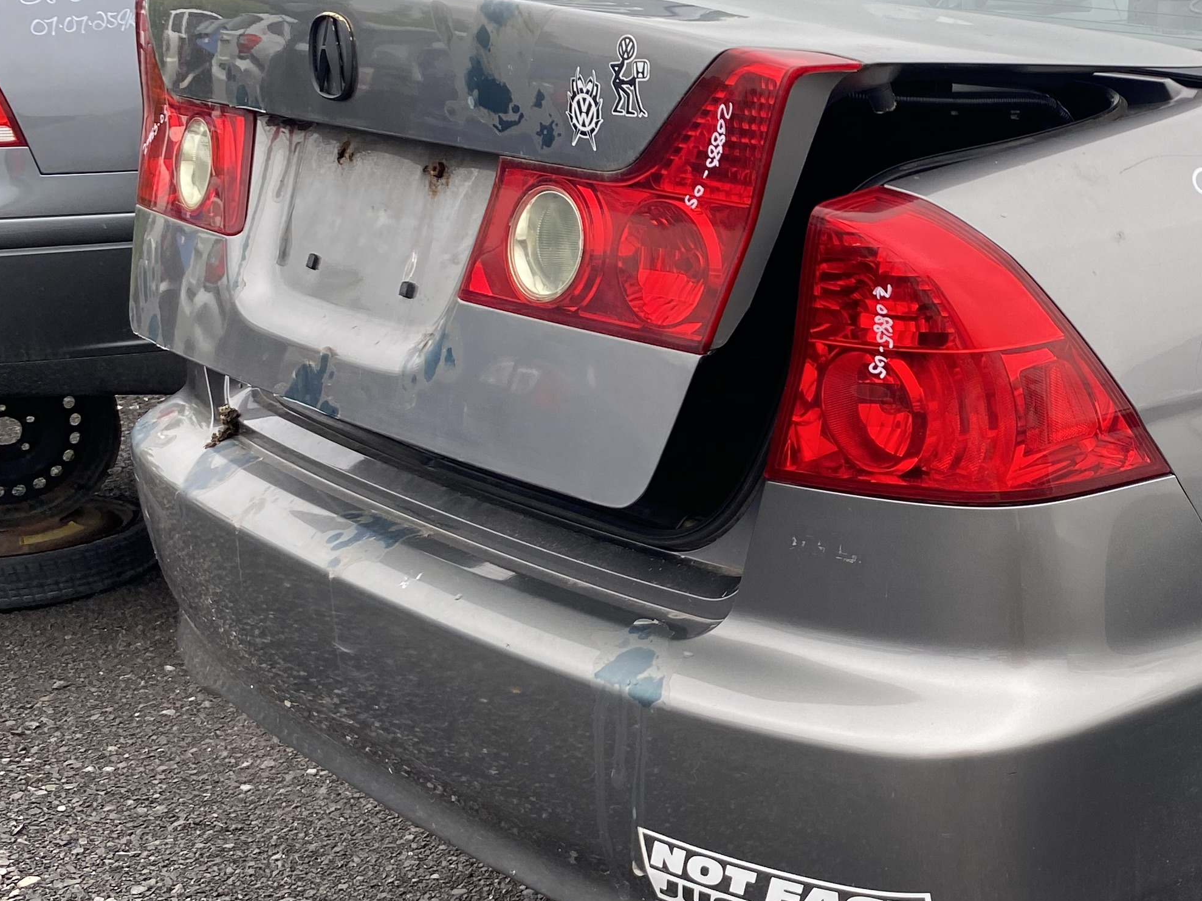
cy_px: 457
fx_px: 1840
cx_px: 1192
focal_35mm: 53
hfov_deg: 33.2
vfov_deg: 27.5
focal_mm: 4.25
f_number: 1.8
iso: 32
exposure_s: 1/343
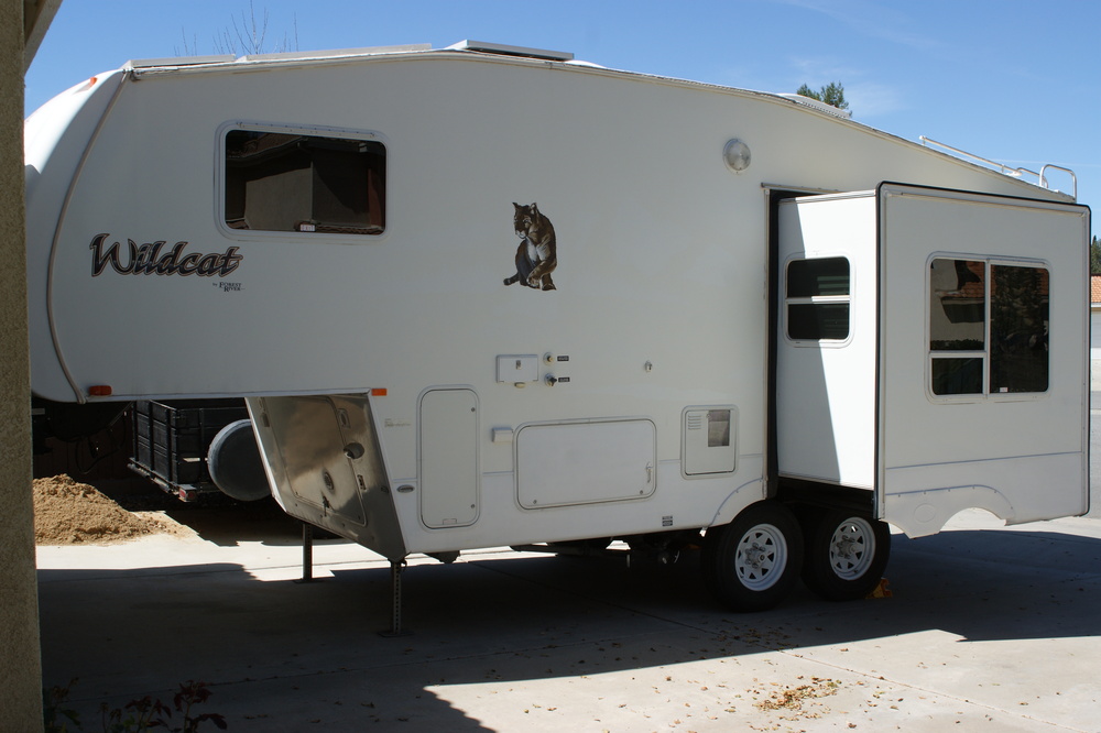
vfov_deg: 36.8
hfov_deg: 53.1
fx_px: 1101
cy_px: 366
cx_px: 550
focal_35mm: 36
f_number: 9
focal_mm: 24
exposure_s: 1/160
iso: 100
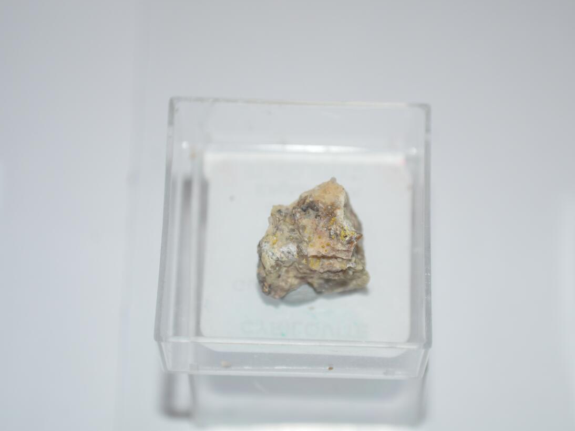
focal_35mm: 91
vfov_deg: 16.3
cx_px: 324
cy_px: 216
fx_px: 1504
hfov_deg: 21.6
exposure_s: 1/30
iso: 400
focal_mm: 55
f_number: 5.6
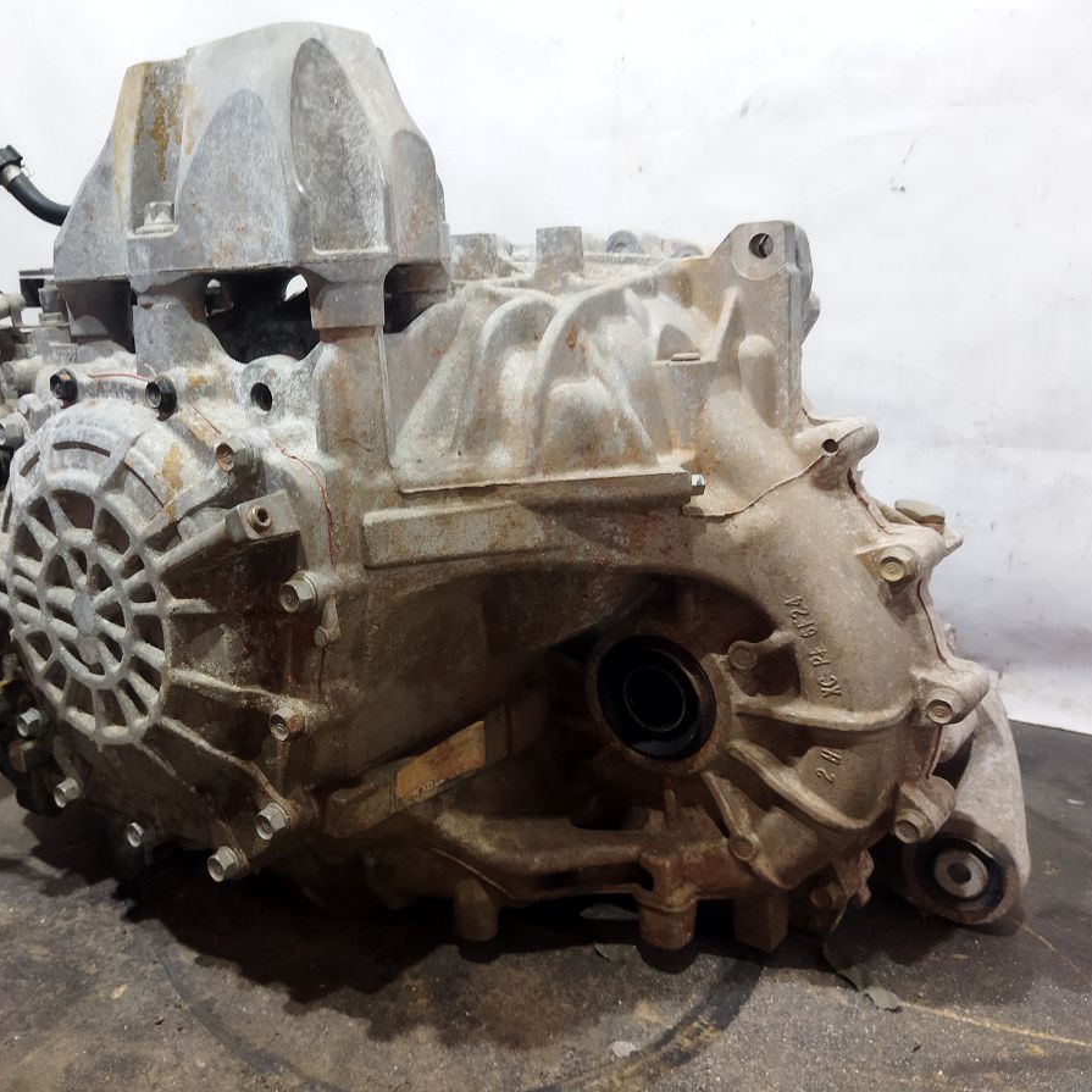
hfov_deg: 50.8
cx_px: 437
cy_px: 548
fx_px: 1142
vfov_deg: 51.1
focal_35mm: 32
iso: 206
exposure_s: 1/33
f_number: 1.79
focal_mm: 4.71
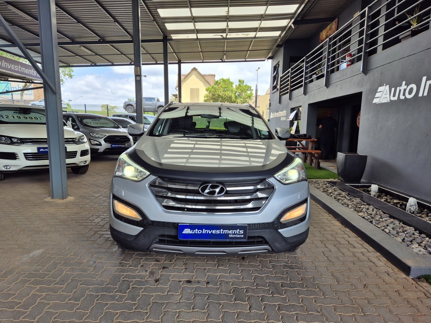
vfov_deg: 58.9
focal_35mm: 23
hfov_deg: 73.9
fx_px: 286
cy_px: 162
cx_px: 216
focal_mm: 5.4
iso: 25
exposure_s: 1/698
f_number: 1.8
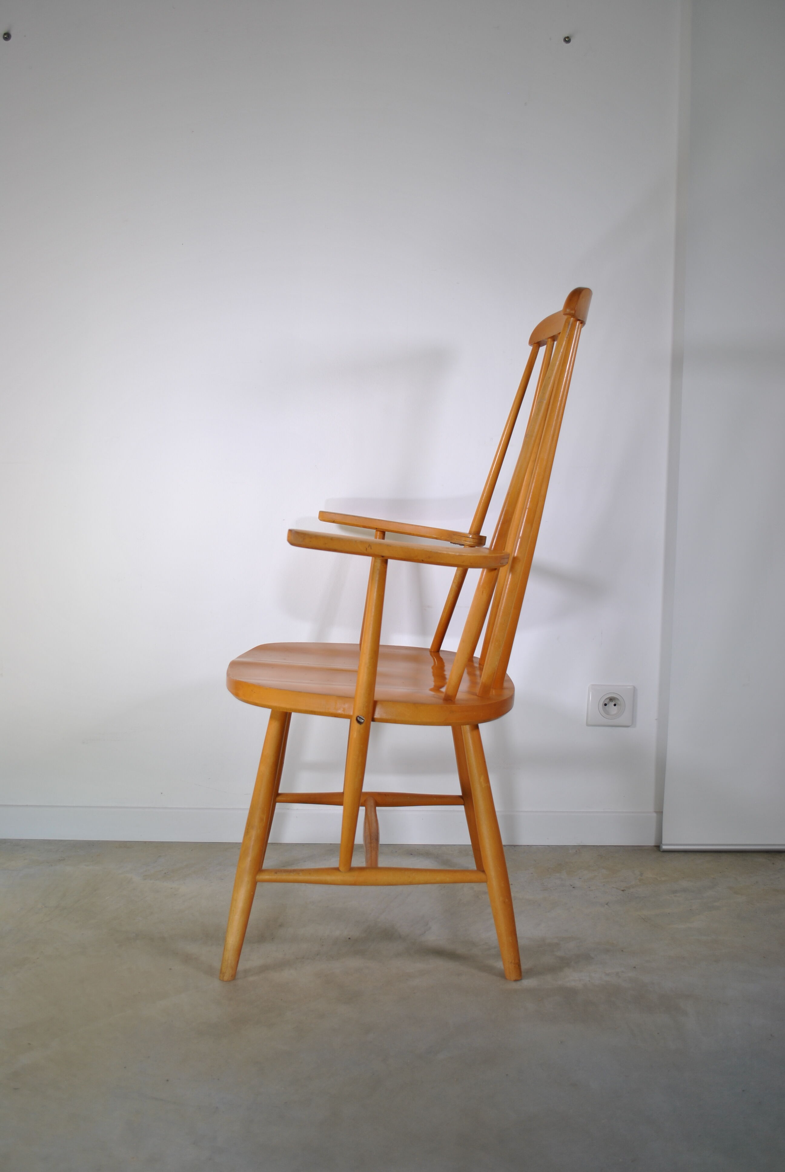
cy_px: 586
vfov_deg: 57.2
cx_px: 392
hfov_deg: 40.1
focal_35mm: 33
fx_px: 1076
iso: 100
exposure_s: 1/80
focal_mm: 22
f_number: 3.8
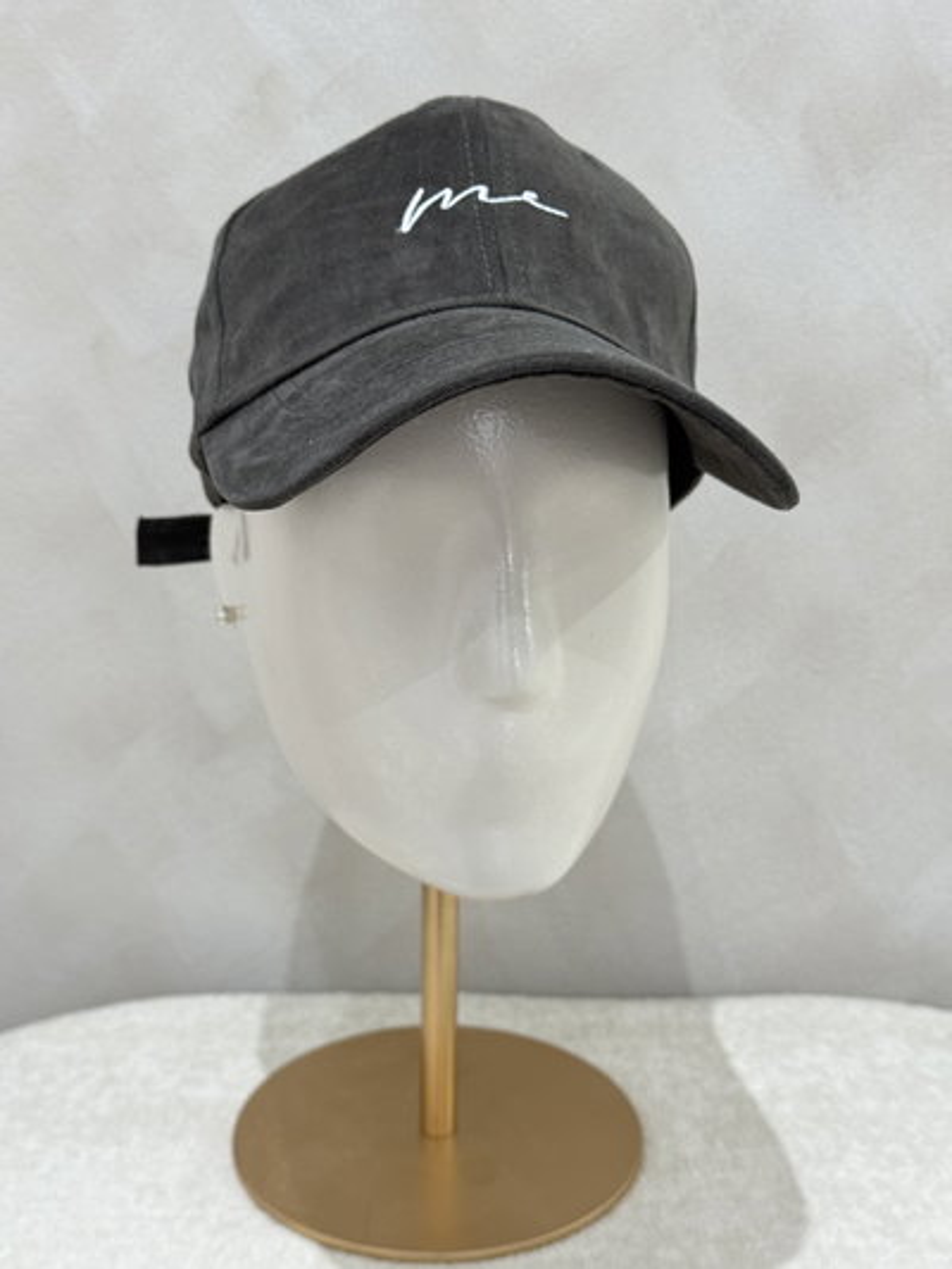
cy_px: 634
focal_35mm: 48
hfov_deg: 30.3
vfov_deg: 39.6
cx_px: 476
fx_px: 1759
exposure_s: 1/50
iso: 125
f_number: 1.78
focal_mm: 6.76
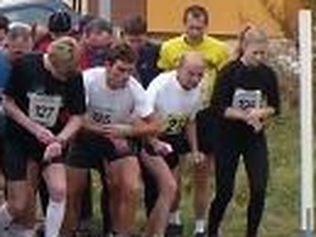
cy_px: 144
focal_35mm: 152
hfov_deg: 12.4
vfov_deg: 9.8
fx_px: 1389
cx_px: -145
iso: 100
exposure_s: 1/400
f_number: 3
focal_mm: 7.9
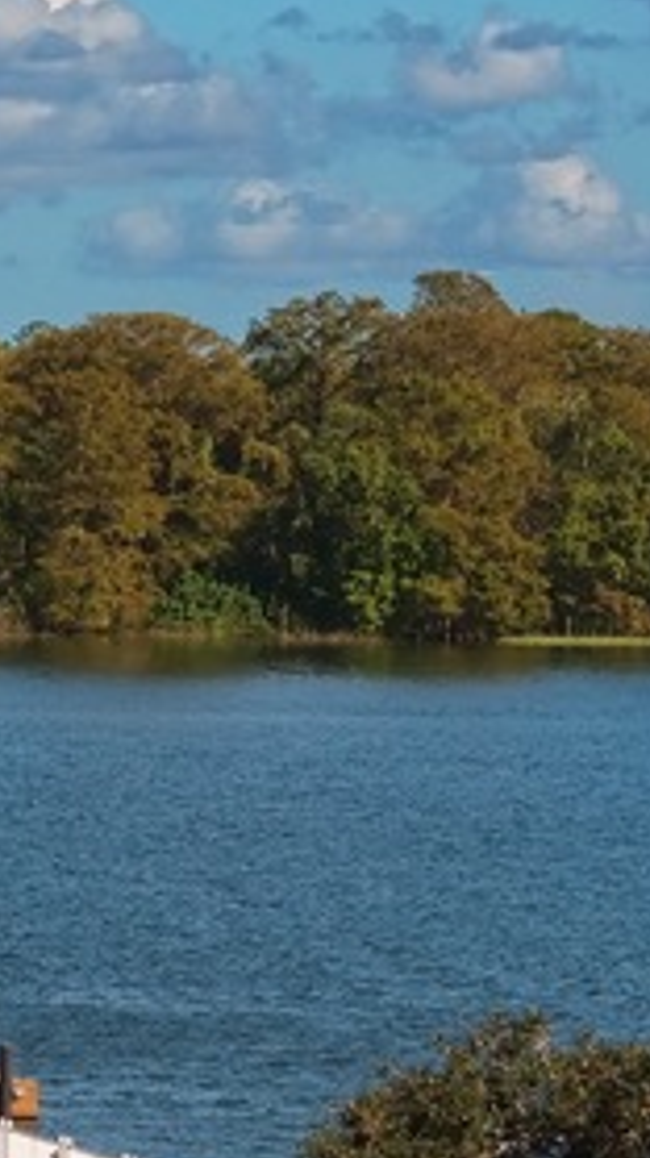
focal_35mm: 314
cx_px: -1383
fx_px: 9639
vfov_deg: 6.9
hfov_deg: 3.7
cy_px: 691
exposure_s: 1/200
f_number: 7.1
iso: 100
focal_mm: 65
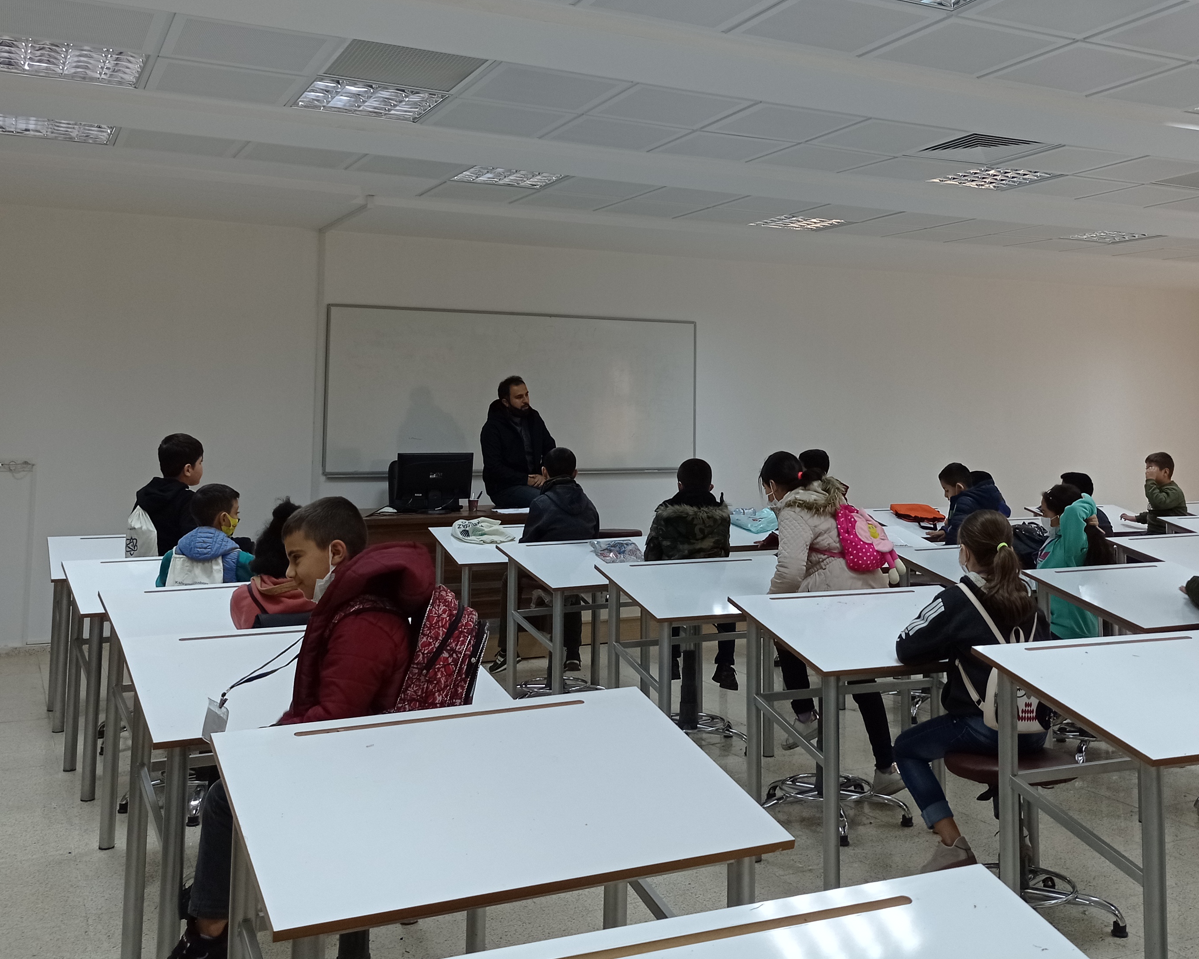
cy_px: 306
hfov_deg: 45.6
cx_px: 704
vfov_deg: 36.9
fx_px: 1419
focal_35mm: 40
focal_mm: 4.7
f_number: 1.79
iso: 107
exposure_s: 1/107
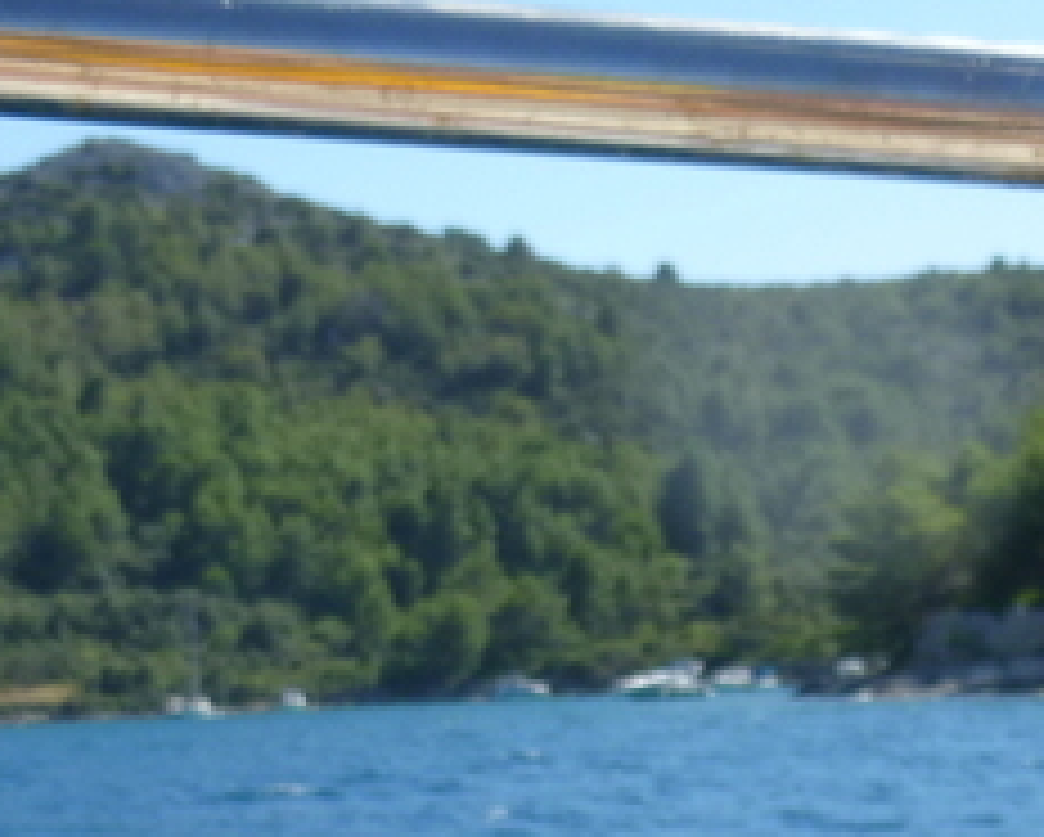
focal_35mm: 84
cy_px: 990
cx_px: 724
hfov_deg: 22.6
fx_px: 2598
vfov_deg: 17.5
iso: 100
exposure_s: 1/1000
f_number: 3.1
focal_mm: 4.5
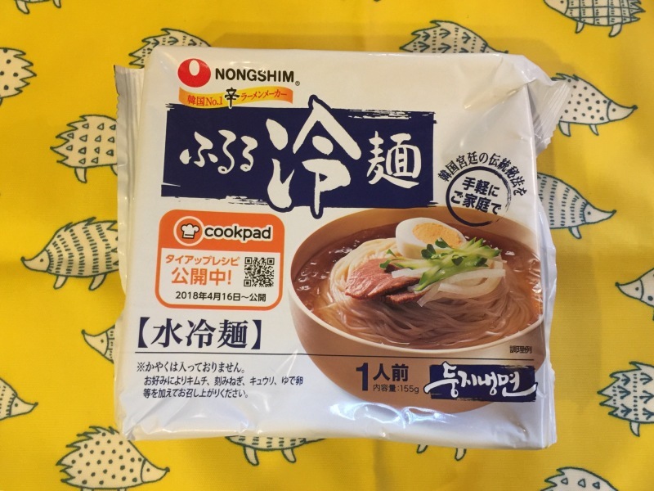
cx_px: 327
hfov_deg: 61.7
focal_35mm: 29
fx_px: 548
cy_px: 246
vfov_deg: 48.2
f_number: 2.2
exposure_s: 1/15
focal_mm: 4.15
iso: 125
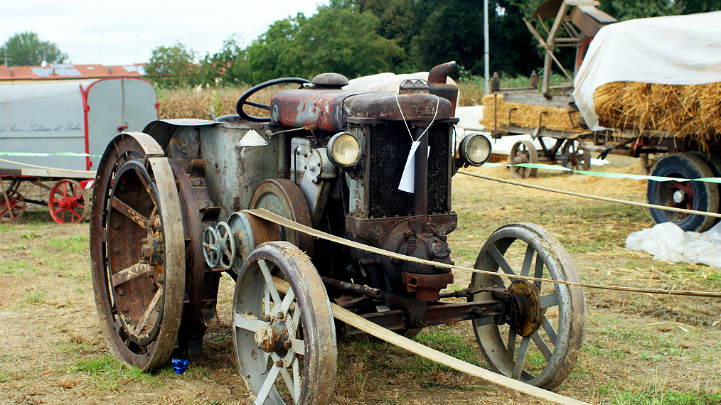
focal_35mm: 56
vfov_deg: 21.6
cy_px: 224
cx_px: 363
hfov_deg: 37.5
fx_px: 1061
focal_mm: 35
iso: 200
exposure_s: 1/250
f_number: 4.5
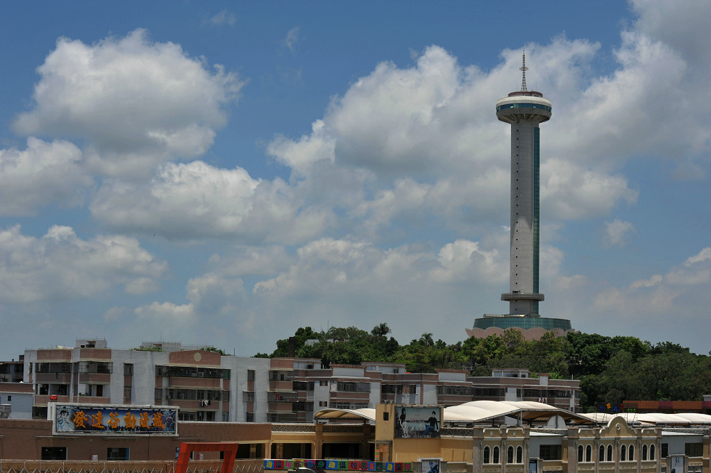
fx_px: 1381
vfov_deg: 19.4
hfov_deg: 28.9
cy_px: 236
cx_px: 356
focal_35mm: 70
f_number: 13
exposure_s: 1/400
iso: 200
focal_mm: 70
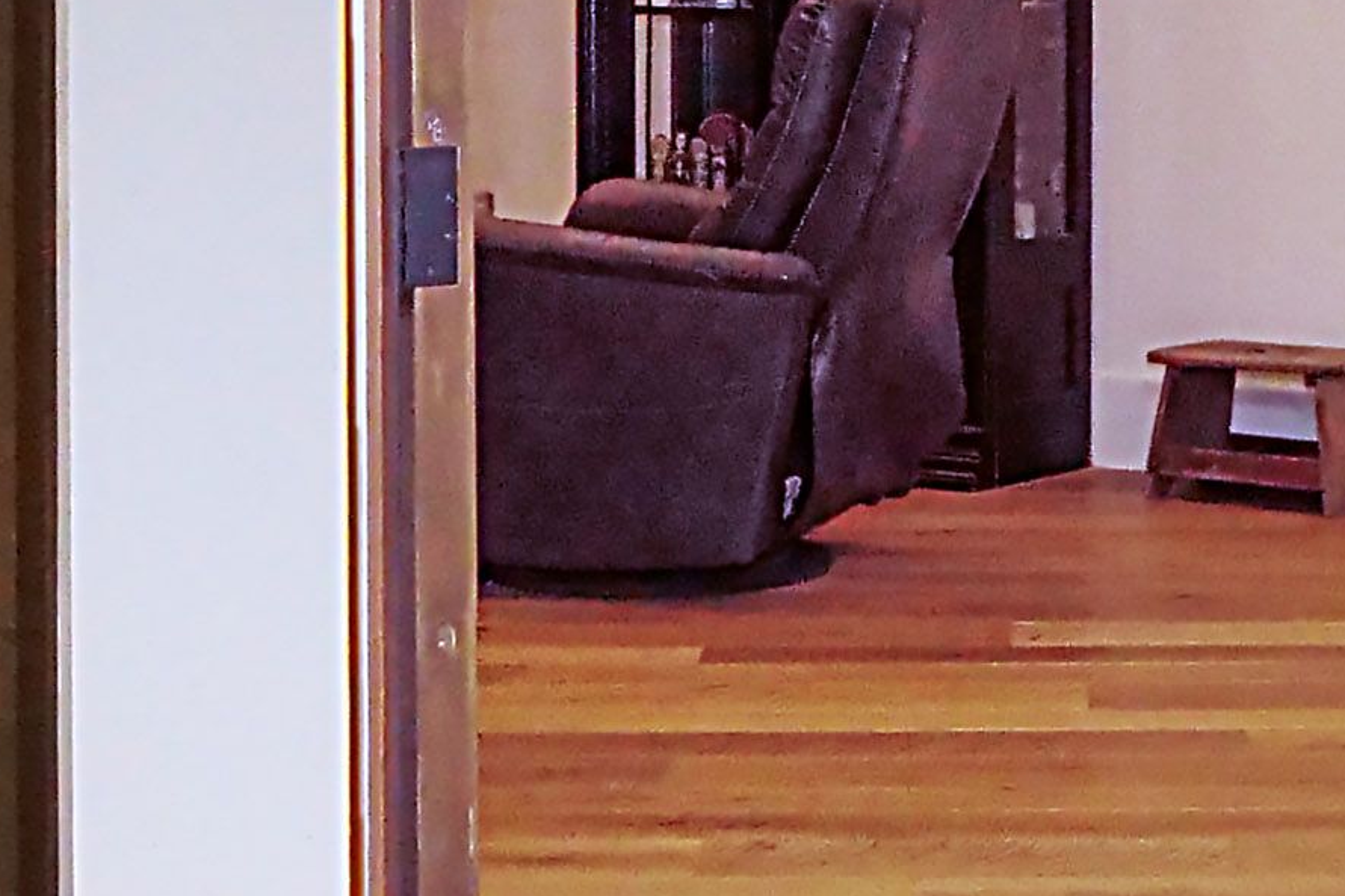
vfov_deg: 13.9
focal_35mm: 97
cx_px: 922
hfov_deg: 20.9
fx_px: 3623
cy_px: -4
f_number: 8
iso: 2000
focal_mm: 8
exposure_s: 1/8
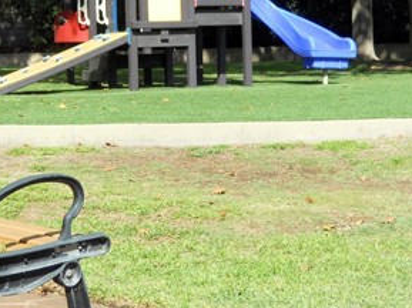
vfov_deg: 14.4
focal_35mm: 102
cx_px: 134
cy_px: 103
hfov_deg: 19.2
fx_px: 1212
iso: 80
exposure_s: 1/500
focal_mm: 8.3
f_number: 3.4
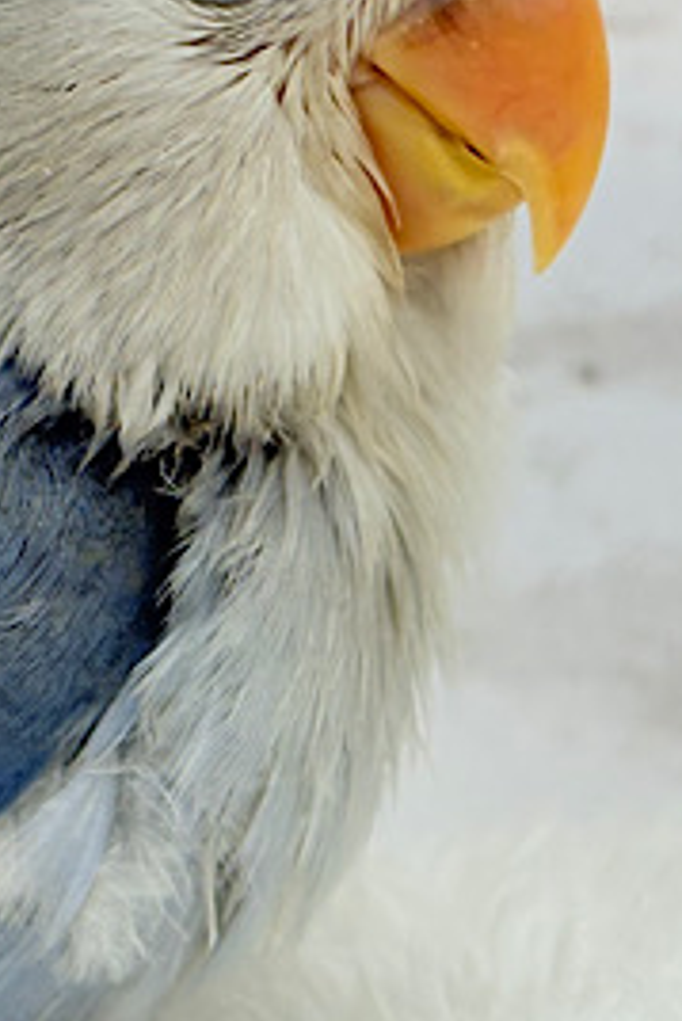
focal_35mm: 129
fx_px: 3661
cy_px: 354
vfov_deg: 15.9
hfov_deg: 10.4
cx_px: -267
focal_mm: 5.96
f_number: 1.6
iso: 100
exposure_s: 1/100
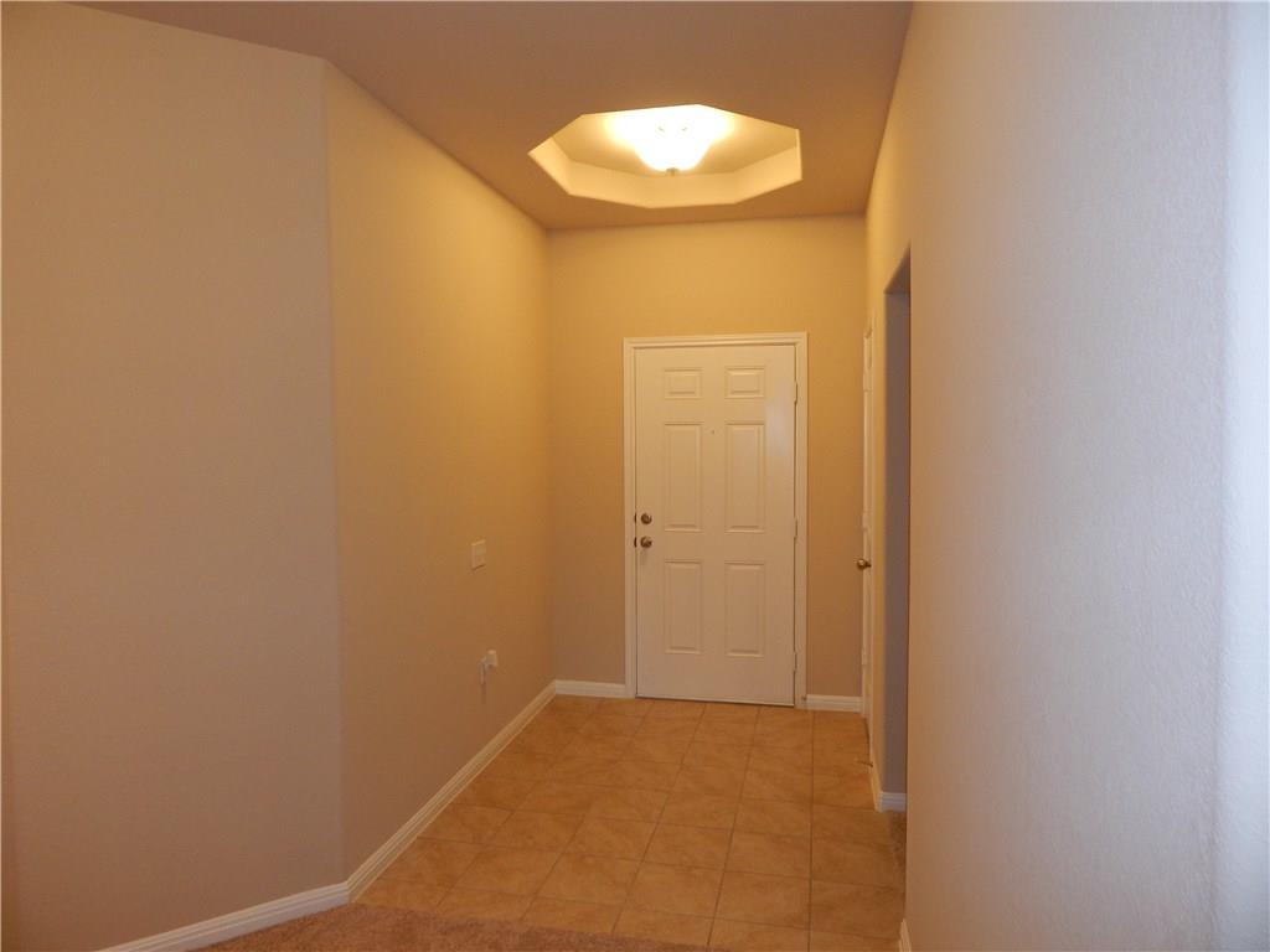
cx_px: 635
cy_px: 476
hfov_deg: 76.4
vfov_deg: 61.1
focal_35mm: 22
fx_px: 807
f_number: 3
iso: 200
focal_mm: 4
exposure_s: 1/30
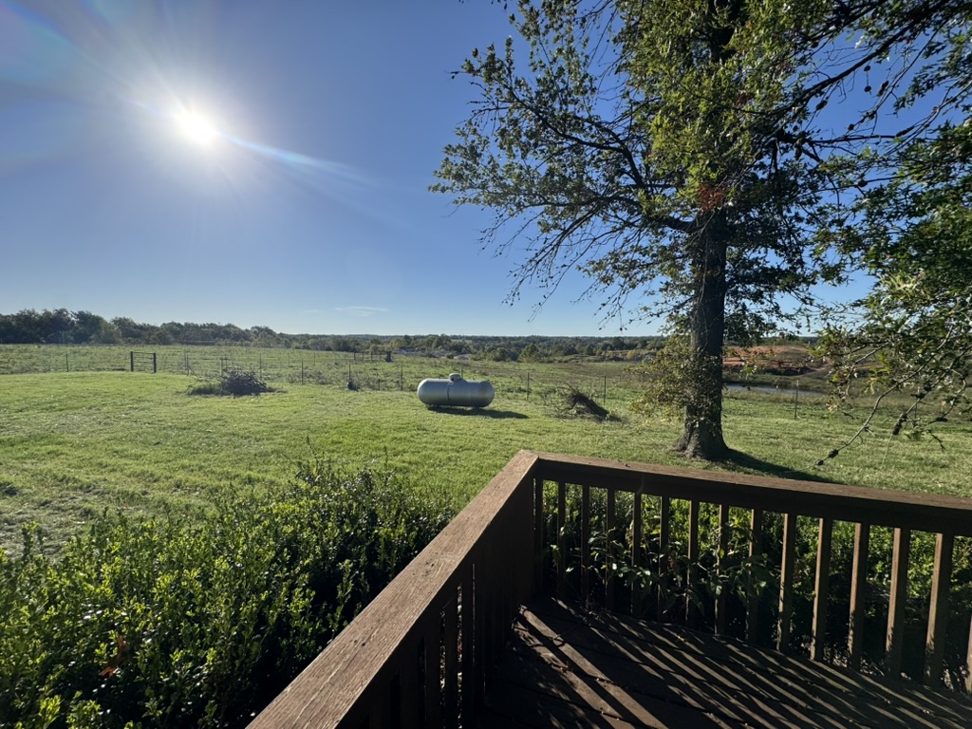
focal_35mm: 14
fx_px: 393
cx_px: 486
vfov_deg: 85.7
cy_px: 364
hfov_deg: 102.1
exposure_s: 1/3106
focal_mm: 2.22
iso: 50
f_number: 2.2
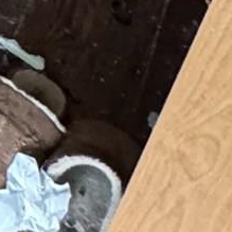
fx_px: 986
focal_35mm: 130
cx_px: -641
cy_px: -631
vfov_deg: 8.6
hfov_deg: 8.5
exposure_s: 1/60
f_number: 2.2
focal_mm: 2.22
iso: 500
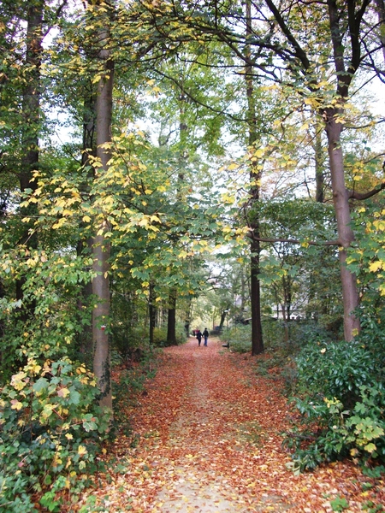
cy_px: 256
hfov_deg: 44.2
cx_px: 192
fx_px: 475
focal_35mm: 32
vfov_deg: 56.8
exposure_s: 1/60
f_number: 2.9
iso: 299
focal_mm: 5.7
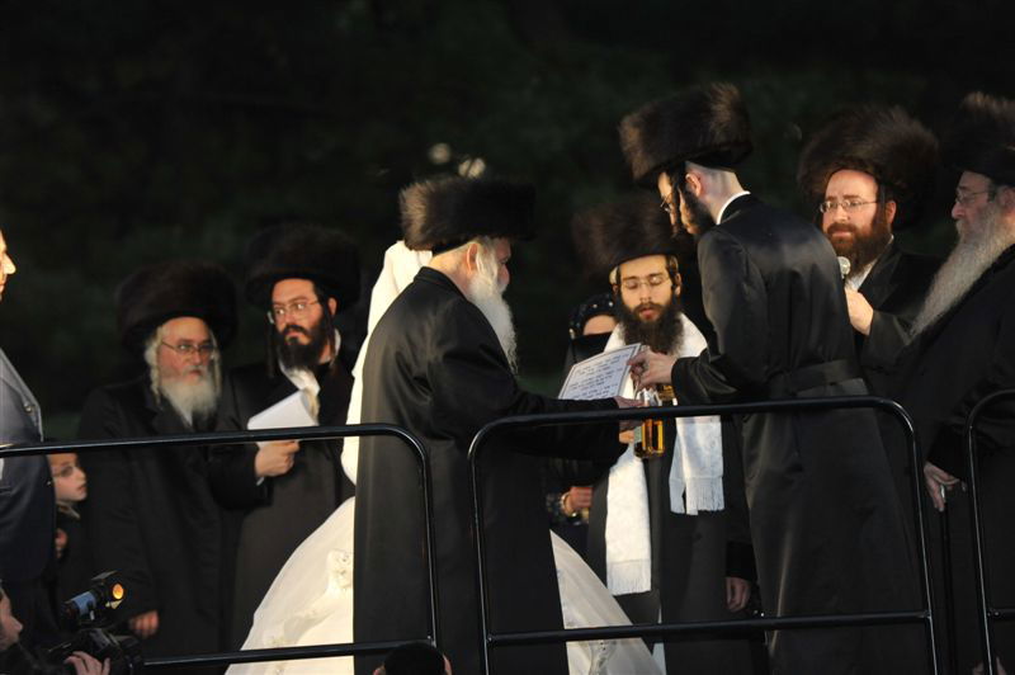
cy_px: 338
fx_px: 5634
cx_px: 508
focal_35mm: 200
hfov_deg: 10.3
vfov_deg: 6.9
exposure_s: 1/125
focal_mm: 200
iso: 2000
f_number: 3.2
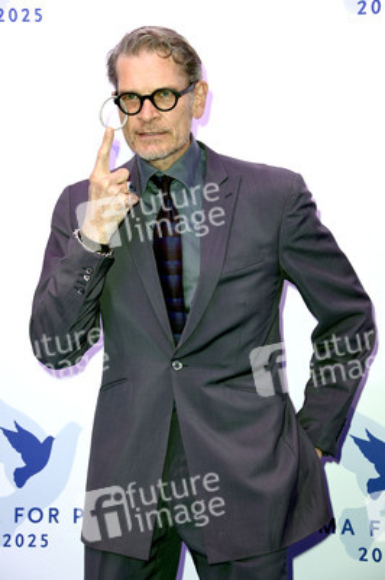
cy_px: 290
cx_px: 192
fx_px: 1366
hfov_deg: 16.0
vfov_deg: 23.9
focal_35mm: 85
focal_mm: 85
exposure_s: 1/250
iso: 800
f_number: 5.6
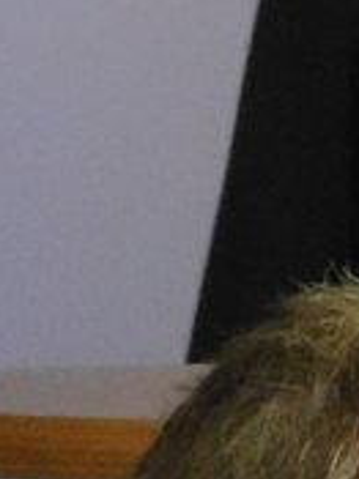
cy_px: -536
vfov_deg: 1.2
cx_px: 1022
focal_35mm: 1602
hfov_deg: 0.9
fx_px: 22179
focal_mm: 50
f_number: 5.8
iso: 1600
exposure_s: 1/400
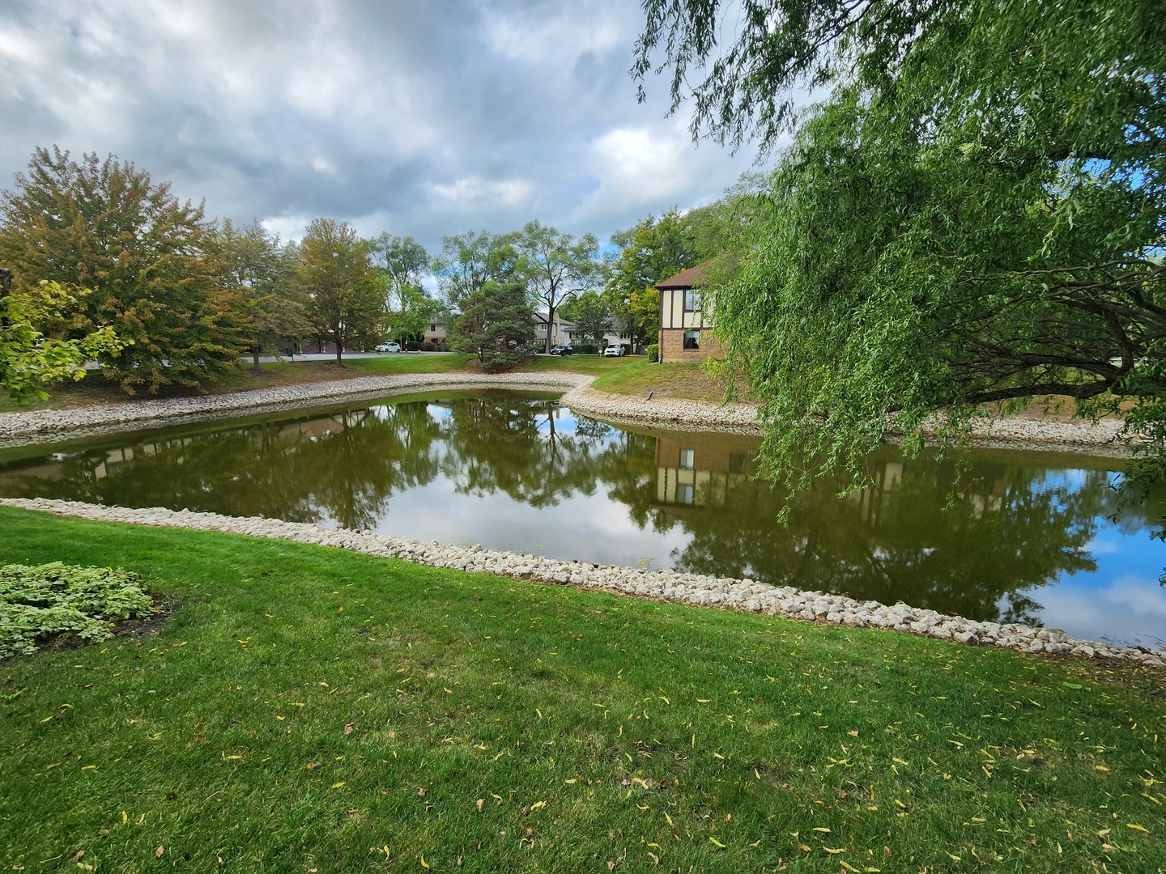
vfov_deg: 89.9
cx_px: 583
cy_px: 437
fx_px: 438
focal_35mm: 13
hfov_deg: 106.2
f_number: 2.2
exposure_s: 1/560
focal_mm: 2.2
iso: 50
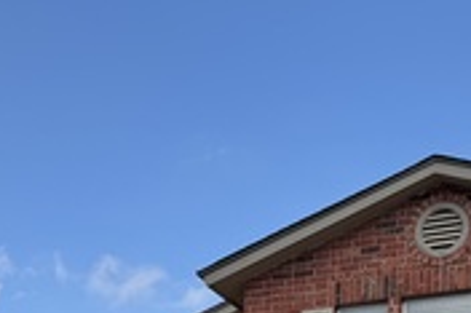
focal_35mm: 91
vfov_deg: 13.0
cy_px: 631
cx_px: 289
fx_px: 1189
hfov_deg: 22.4
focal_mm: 6.76
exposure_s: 1/3413
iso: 80
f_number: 1.78
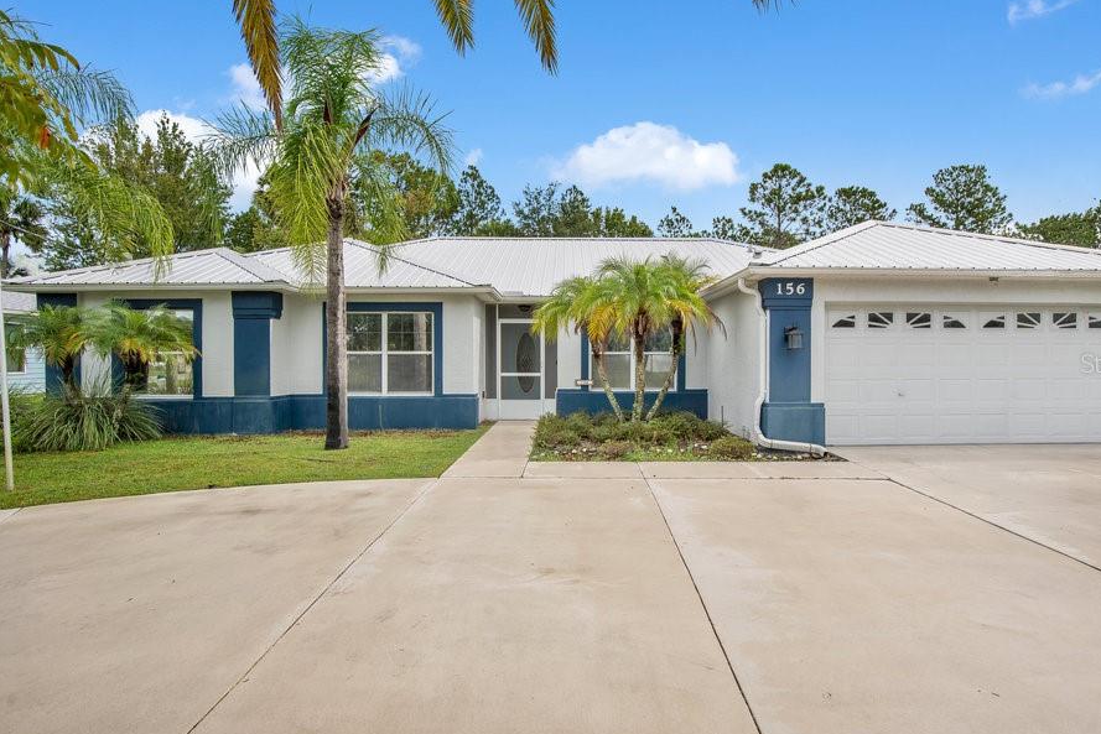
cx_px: 578
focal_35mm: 18
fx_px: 551
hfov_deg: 89.9
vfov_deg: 67.4
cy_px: 363
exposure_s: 1/125
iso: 100
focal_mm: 16
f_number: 9
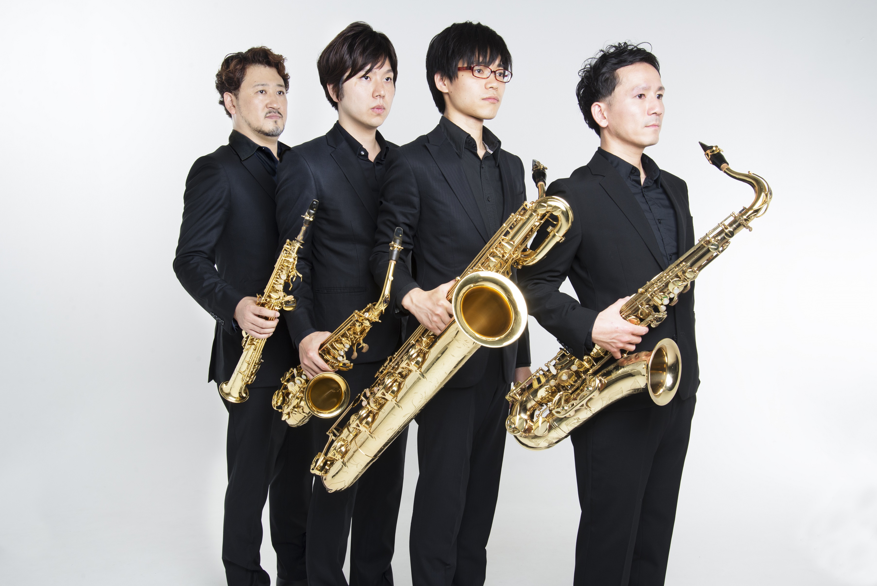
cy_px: 293
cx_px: 438
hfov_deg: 48.4
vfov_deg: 33.4
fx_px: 975
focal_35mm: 40
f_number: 11
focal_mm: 40
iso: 400
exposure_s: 1/125
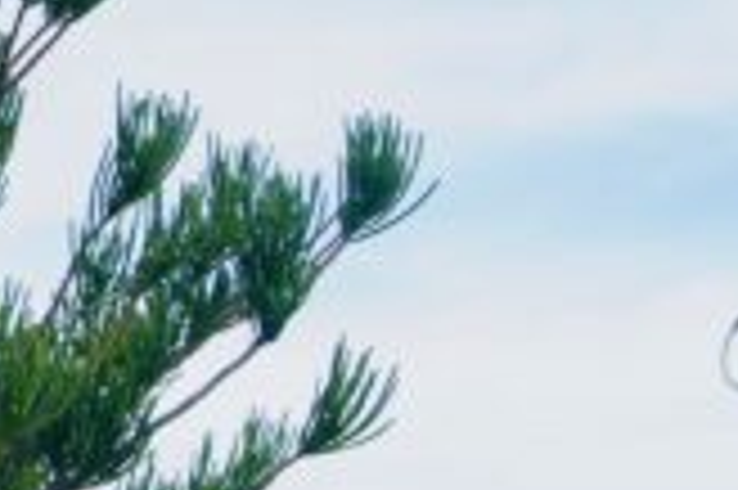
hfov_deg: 9.1
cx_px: -1094
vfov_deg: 6.4
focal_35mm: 200
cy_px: 1301
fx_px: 4096
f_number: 9
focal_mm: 32
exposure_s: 1/125
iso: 100
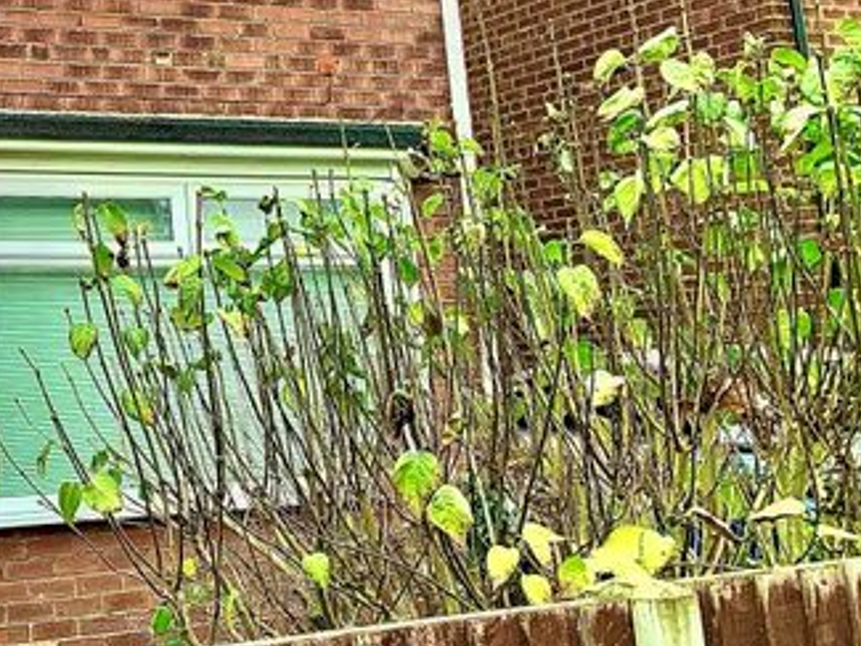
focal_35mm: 56
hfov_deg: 31.2
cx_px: -40
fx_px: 1393
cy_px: 131
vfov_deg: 25.7
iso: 100
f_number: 1.8
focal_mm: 4.25
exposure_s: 1/61
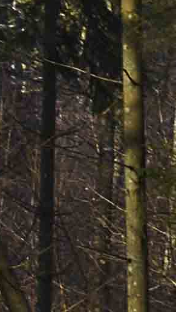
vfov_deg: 4.7
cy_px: 690
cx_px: 1357
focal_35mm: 448
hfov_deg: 2.4
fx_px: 3715
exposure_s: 1/200
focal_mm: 30
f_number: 7.1
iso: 200
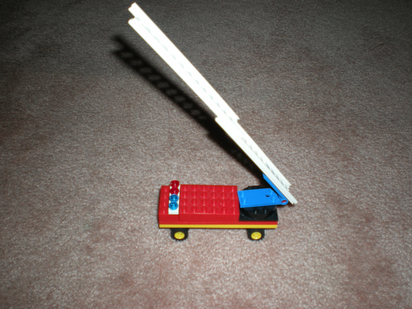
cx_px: 206
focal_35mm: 38
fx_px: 452
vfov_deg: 37.7
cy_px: 154
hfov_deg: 49.0
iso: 64
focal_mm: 6.3
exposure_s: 1/60
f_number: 3.1
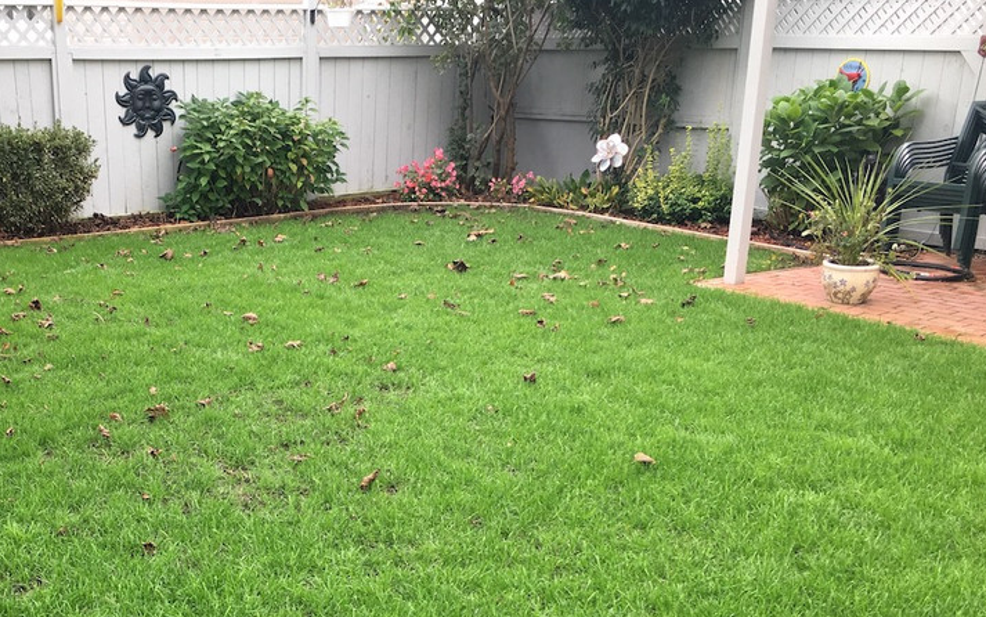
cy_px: 520
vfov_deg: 27.3
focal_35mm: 46
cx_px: 316
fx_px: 1236
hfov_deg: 42.8
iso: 25
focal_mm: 4.15
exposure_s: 1/120
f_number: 2.2
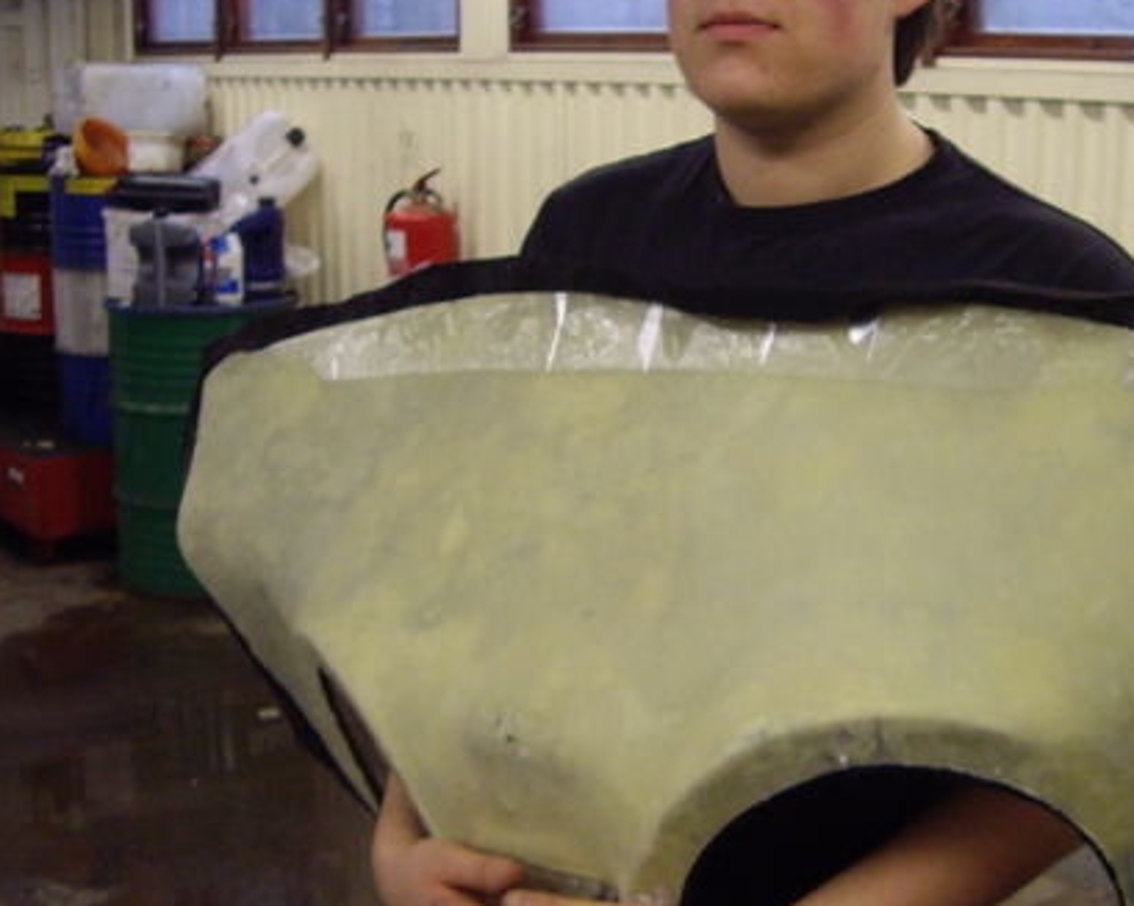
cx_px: 751
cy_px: 468
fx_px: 1946
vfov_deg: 26.2
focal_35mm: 58
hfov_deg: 32.2
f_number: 2.7
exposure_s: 1/50
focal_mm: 6.2
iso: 200
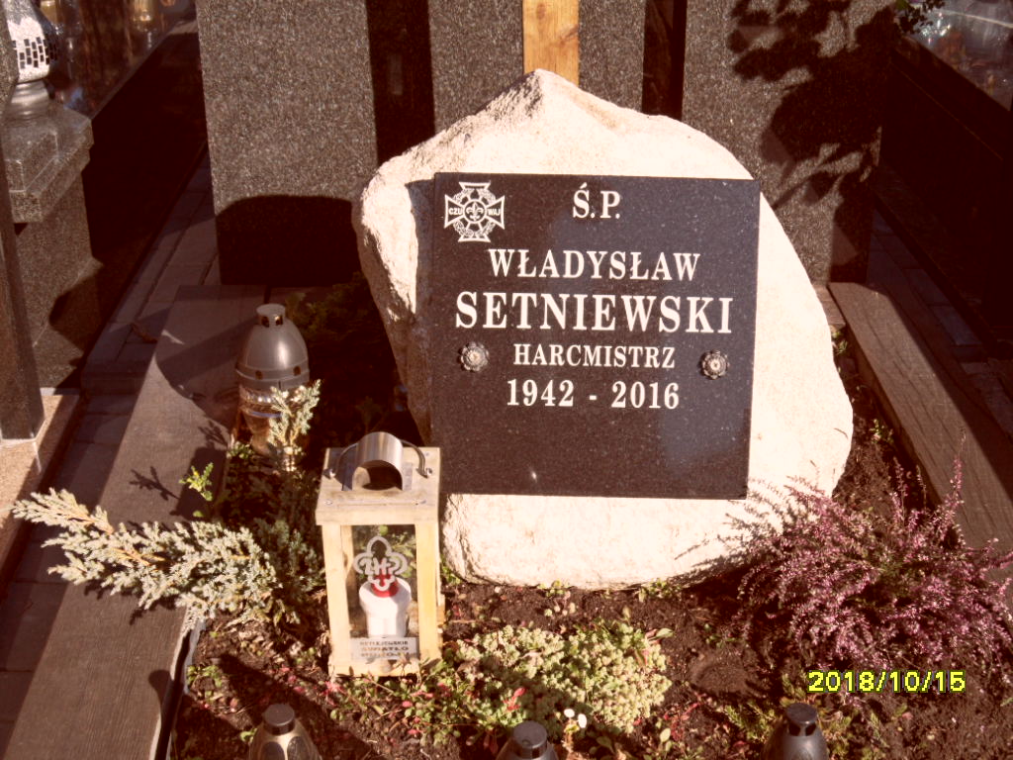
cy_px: 380
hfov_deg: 38.2
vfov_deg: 29.1
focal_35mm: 50
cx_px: 506
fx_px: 1463
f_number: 3.8
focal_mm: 8.2
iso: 80
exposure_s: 1/500
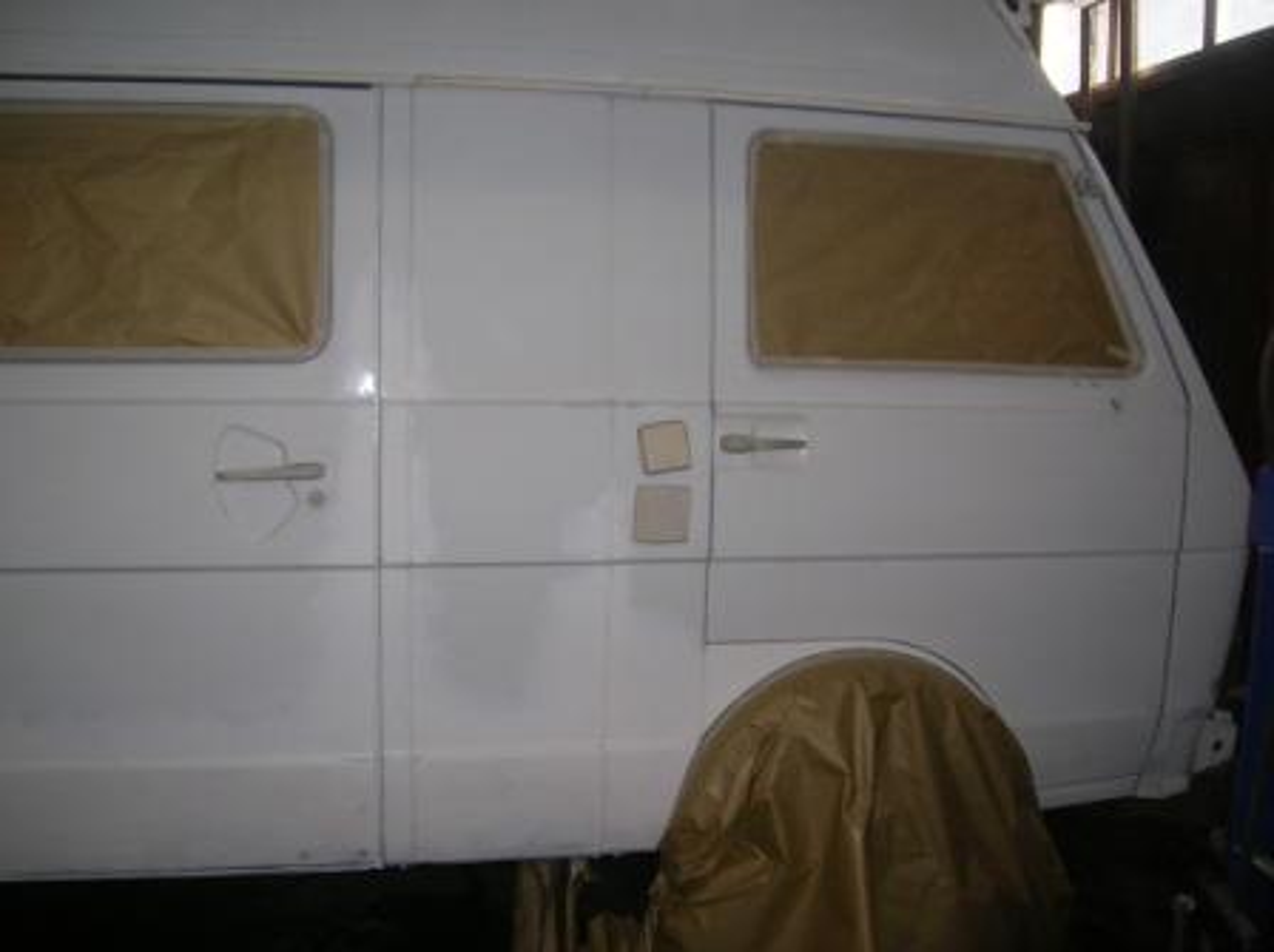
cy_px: 476
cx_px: 637
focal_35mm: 34
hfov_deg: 54.0
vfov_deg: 41.7
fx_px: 1250
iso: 50
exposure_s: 1/60.1
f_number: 2.9
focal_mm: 5.7
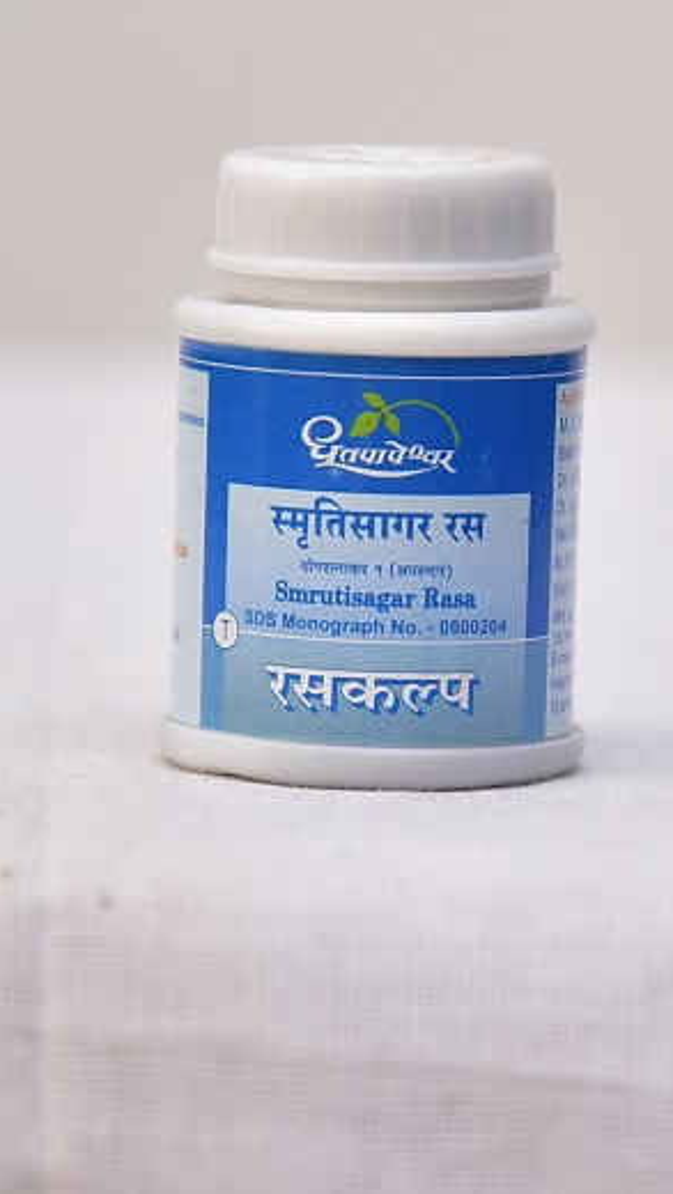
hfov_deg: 9.6
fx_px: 4024
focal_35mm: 127
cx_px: 397
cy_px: 599
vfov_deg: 16.9
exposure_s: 1/125
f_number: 5
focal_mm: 120
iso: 1600
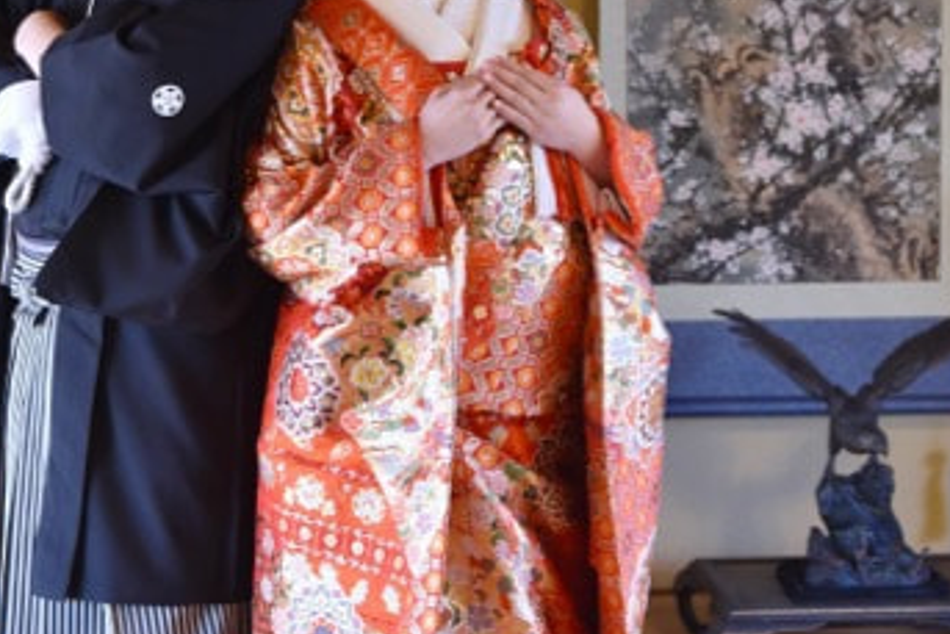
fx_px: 3089
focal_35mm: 117
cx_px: 266
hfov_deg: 17.4
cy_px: 126
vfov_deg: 11.7
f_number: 5.6
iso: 2000
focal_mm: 55
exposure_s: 1/125
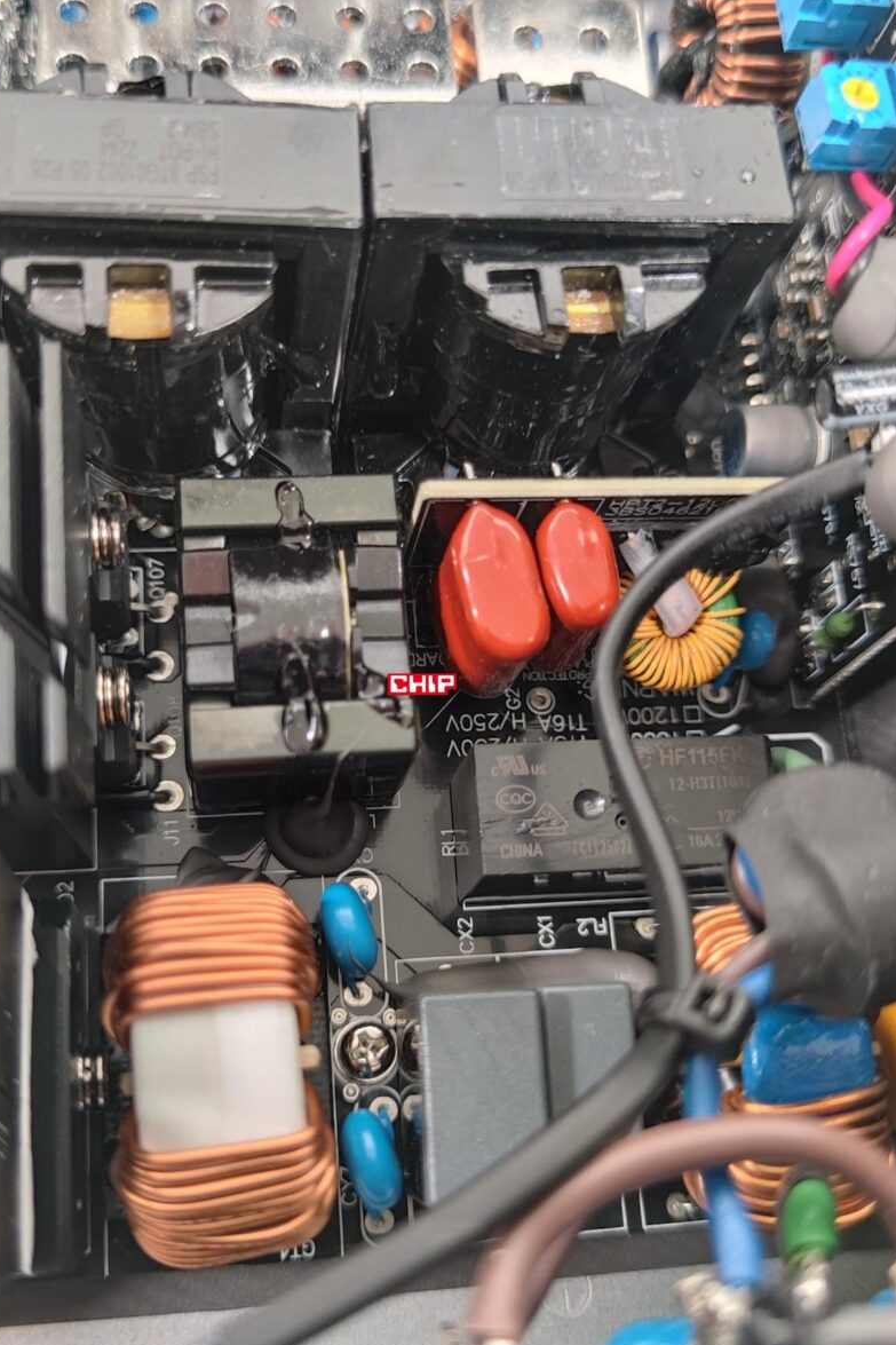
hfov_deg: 38.9
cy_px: 685
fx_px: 1270
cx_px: 422
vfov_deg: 55.8
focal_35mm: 34
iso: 517
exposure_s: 1/17
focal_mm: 6.78
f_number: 1.85
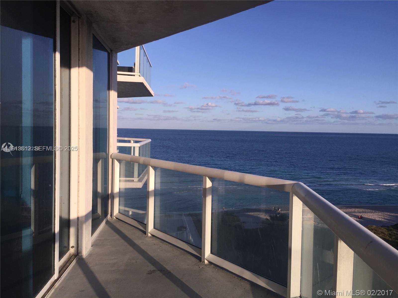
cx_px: 199
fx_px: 333
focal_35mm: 29
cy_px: 149
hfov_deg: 61.7
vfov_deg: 48.2
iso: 32
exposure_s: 1/2083
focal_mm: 4.15
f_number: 2.2
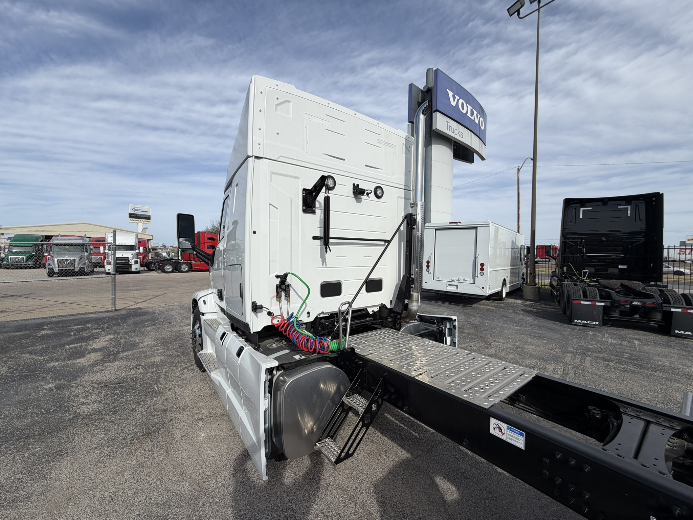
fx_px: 280
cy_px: 260
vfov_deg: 85.7
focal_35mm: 14
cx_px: 346
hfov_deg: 102.1
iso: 20
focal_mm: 2.22
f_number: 2.2
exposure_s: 1/1167
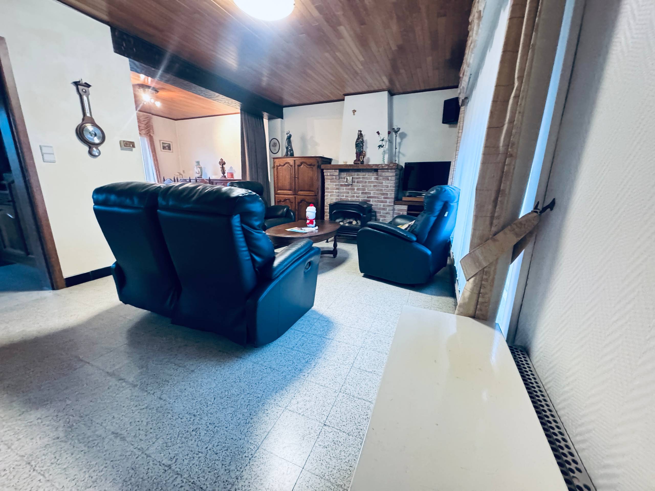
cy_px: 246
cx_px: 328
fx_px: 265
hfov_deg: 102.1
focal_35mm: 14
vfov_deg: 85.7
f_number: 2.2
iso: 1000
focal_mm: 2.22
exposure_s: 1/33
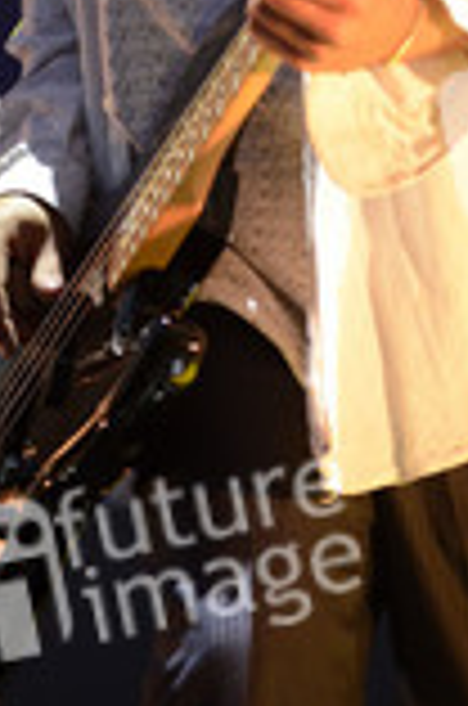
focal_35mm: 382
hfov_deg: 3.6
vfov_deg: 5.4
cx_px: 261
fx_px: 7482
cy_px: -108
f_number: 2.8
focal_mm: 150
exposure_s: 1/320
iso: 2500
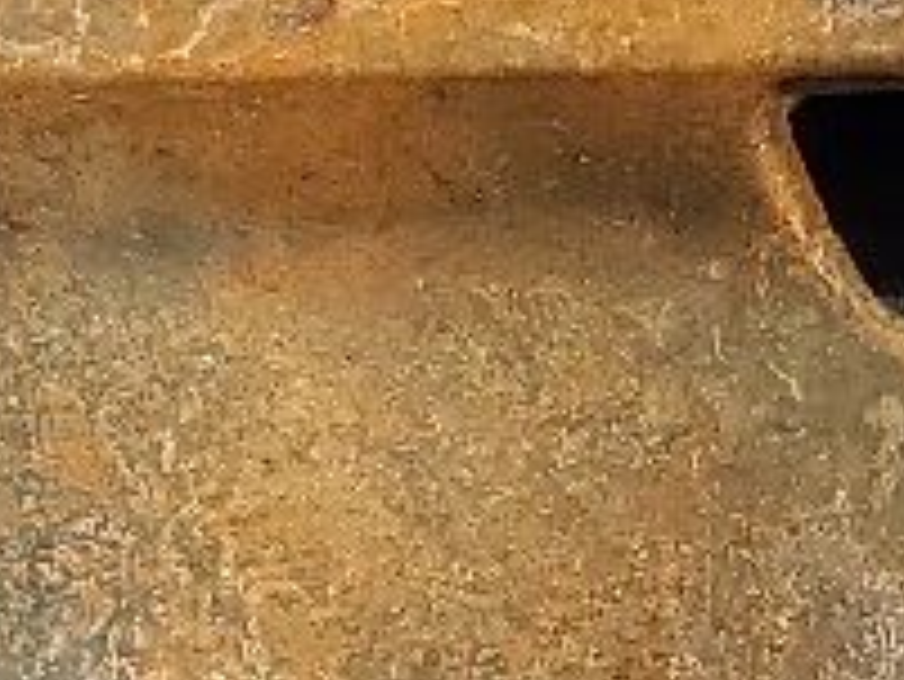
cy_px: 743
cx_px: 949
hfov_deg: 9.5
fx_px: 5409
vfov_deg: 7.1
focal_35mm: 207
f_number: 1.5
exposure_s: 1/2500
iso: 50
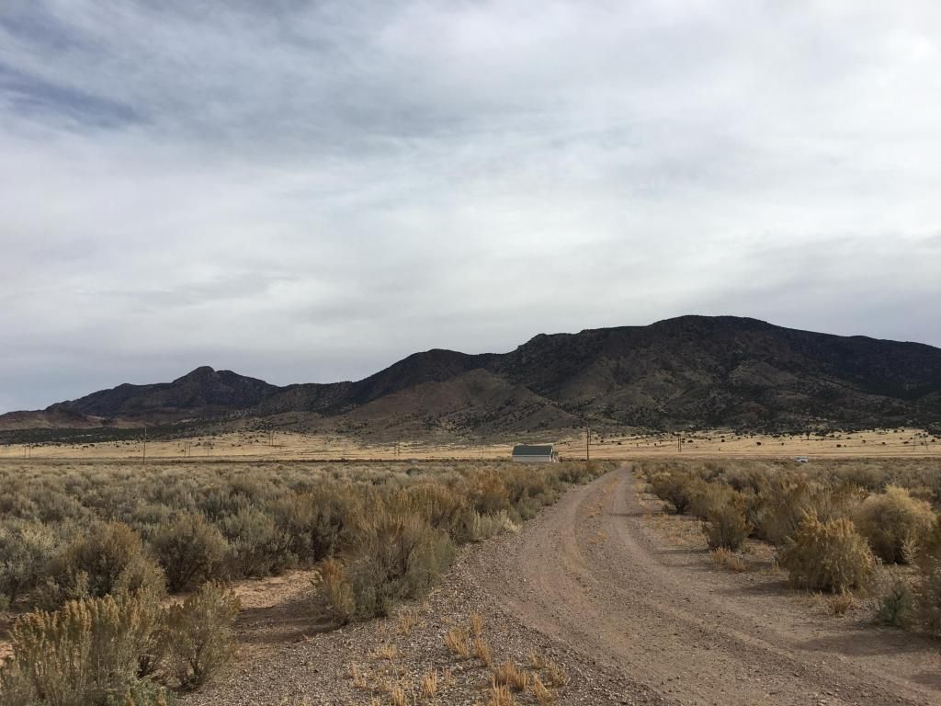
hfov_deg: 61.7
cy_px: 353
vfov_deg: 48.2
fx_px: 788
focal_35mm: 29
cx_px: 470
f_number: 2.2
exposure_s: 1/2331
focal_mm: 4.15
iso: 25
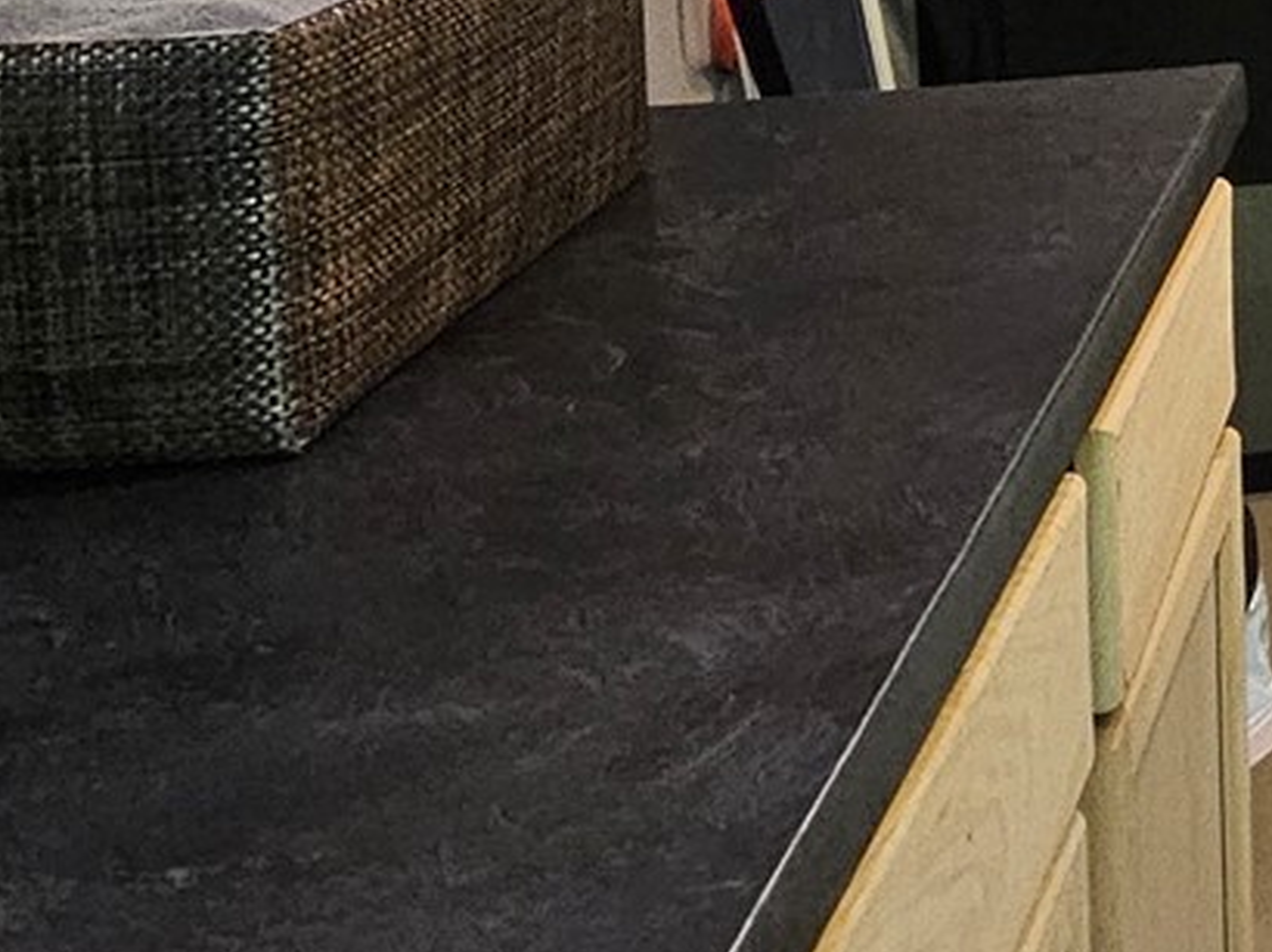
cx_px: 2398
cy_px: -465
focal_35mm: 65
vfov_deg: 19.7
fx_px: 2387
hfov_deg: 19.9
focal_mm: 2.2
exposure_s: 1/40
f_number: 2.2
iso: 400
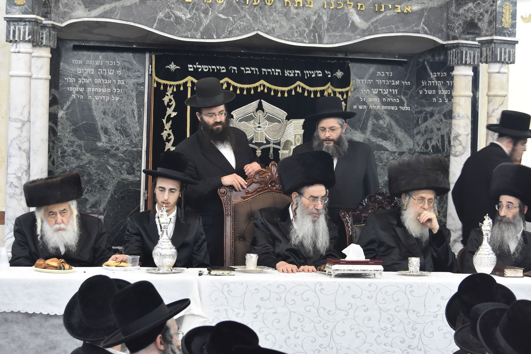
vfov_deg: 16.6
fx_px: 1217
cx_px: 266
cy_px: 177
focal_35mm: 82
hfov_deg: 24.6
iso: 1600
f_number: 5.6
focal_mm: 55
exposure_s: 1/60
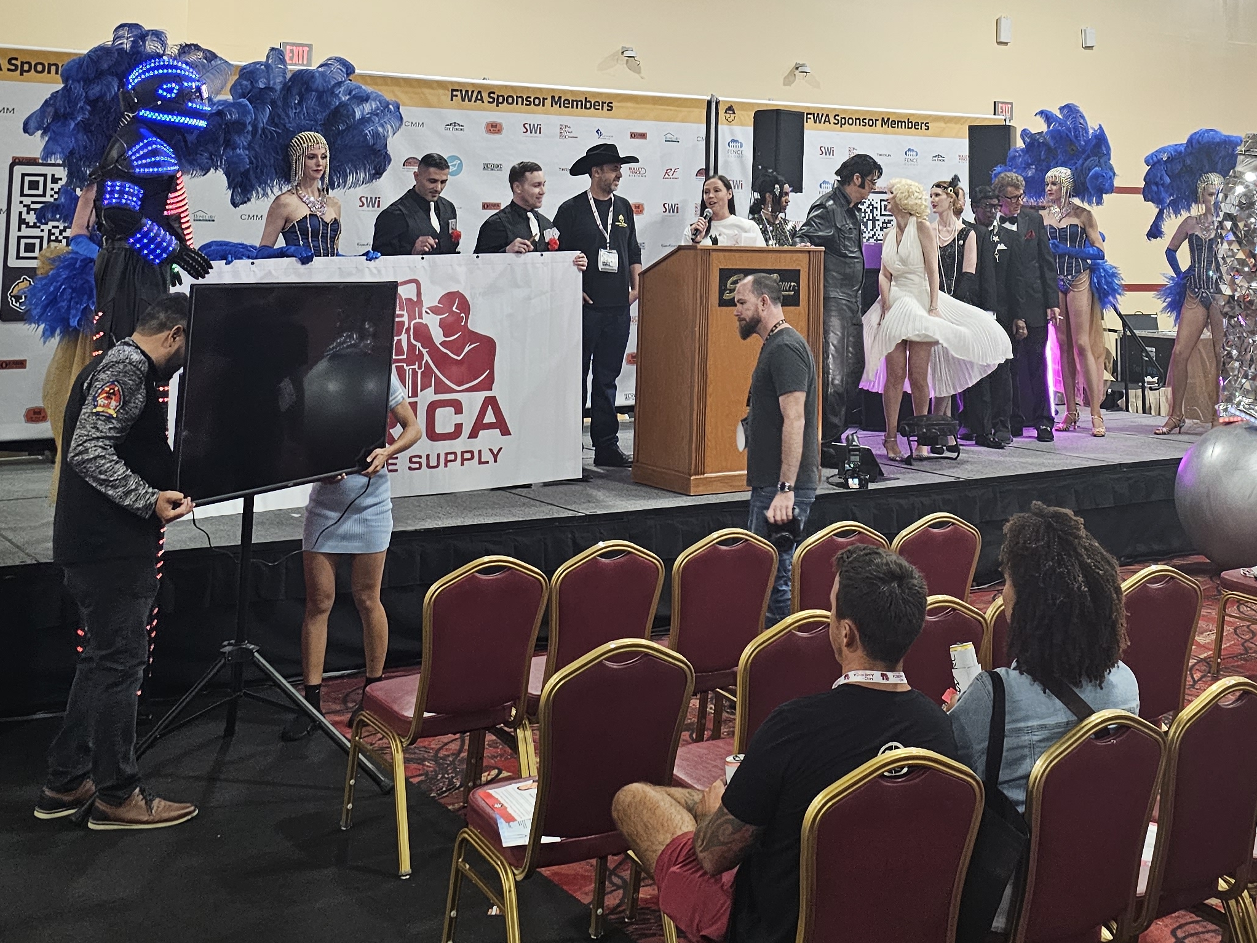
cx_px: 766
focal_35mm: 45
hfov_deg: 41.8
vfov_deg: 30.9
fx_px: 1634
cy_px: 118
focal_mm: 6.3
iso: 400
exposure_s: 1/120
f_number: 1.7
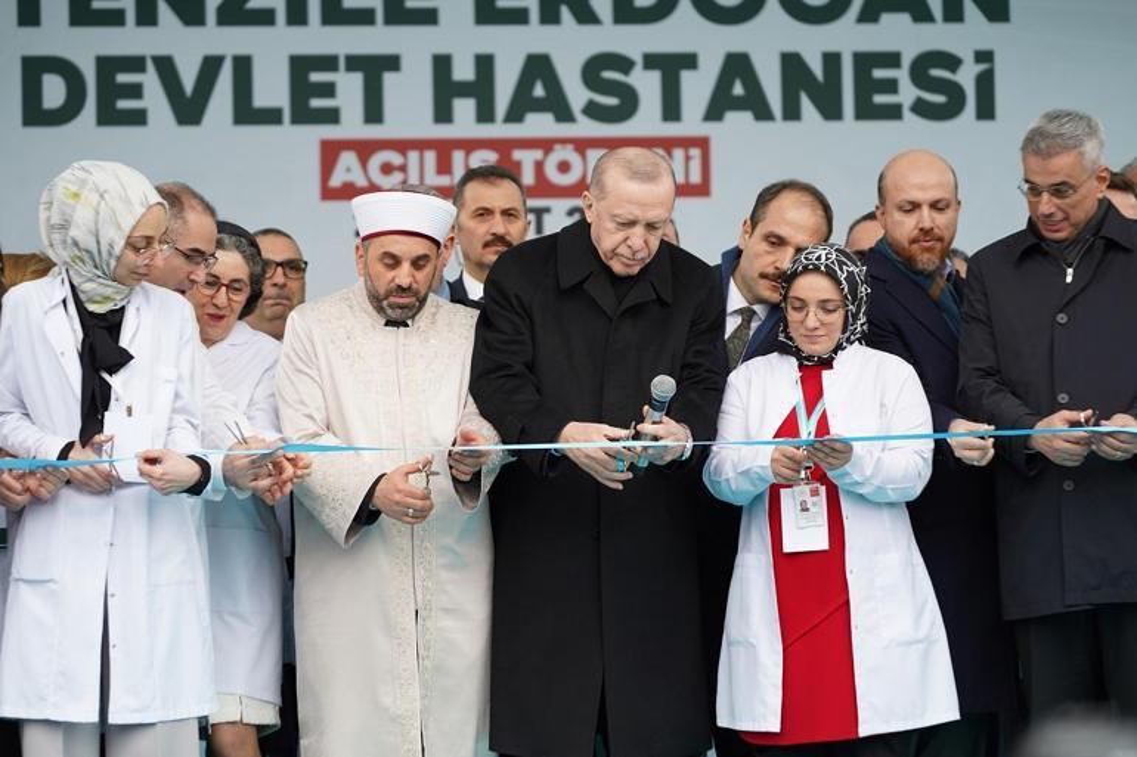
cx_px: 568
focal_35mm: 108
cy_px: 378
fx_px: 3420
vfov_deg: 12.6
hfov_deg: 18.9
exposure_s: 1/125
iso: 400
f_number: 2.8
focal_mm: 108.3
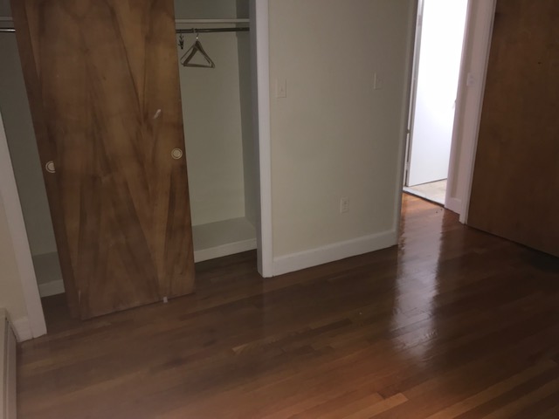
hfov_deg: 63.4
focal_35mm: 28
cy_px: 210
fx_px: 452
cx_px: 280
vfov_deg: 49.7
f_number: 1.8
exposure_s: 1/16
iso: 50
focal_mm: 3.99
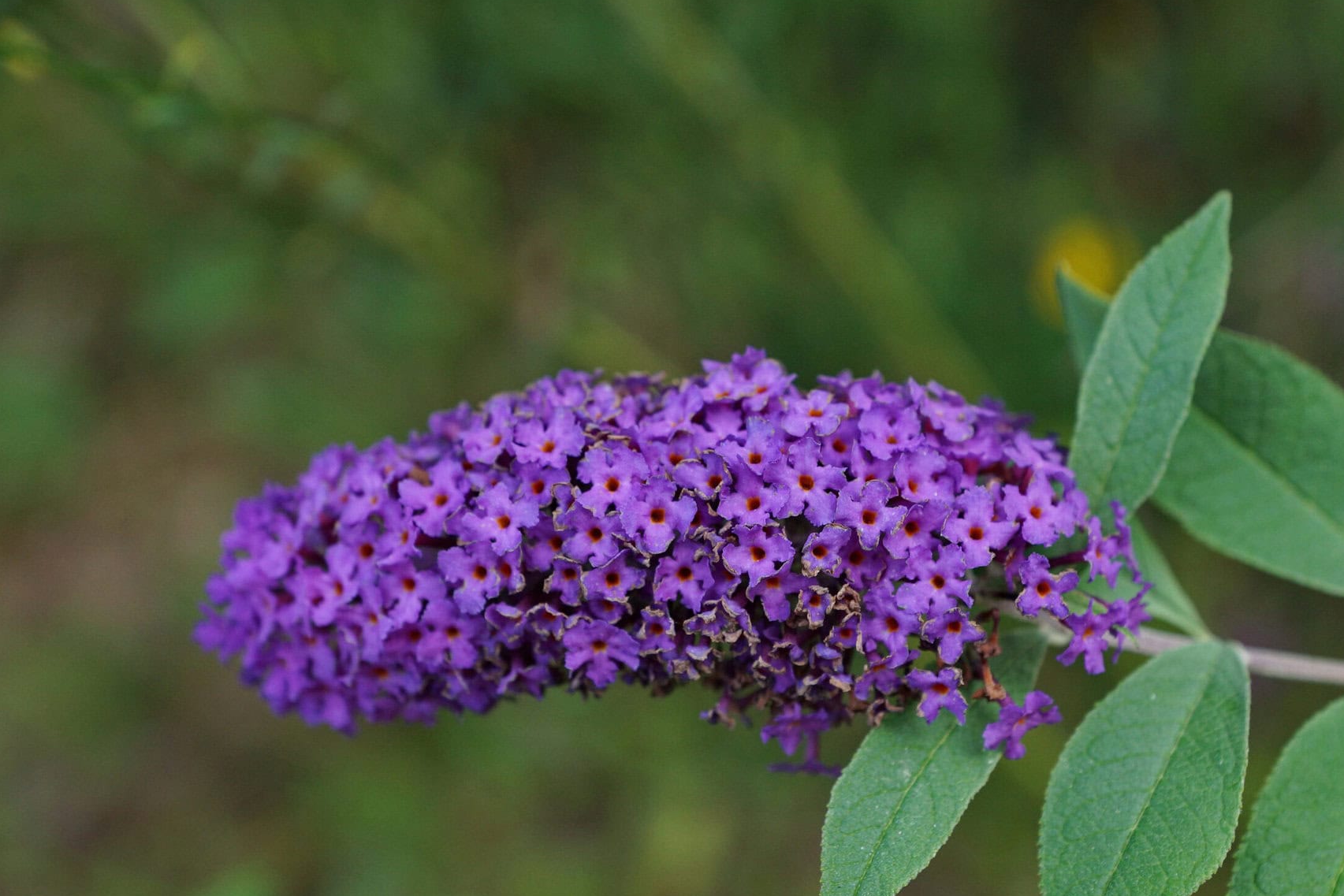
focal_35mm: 88
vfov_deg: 15.5
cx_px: 785
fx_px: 3285
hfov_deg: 23.1
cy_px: 517
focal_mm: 50
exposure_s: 1/320
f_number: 4.5
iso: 200
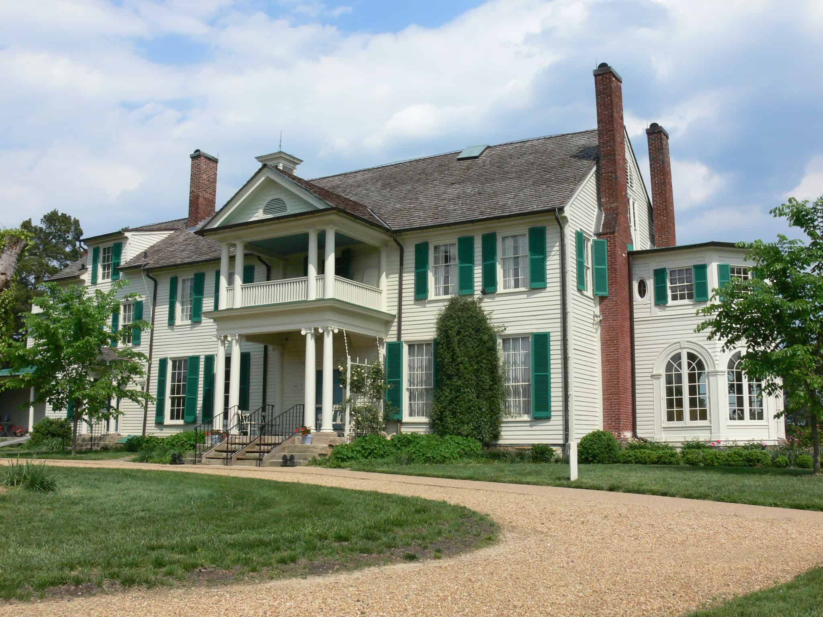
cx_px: 412
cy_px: 308
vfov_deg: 40.7
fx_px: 832
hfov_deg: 52.6
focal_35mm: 35
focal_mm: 7.4
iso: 200
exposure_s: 1/1300
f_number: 6.3
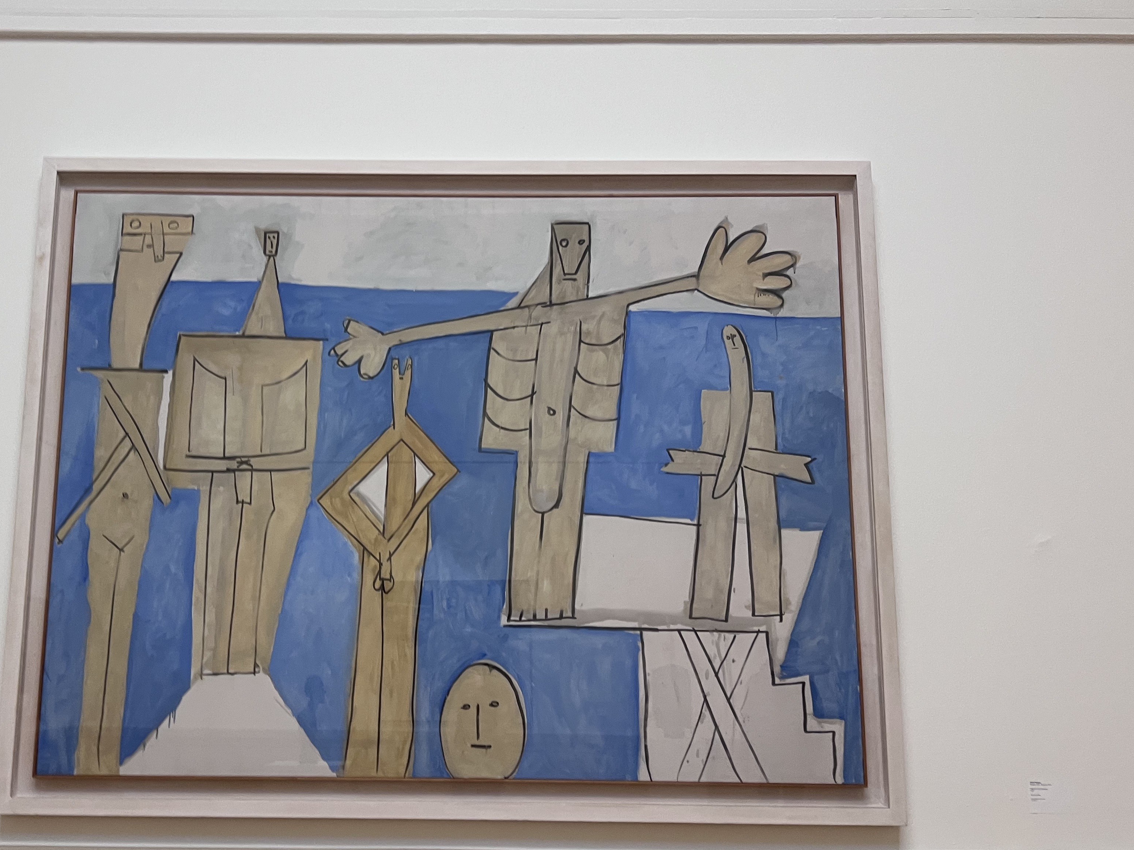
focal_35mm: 34
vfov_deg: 41.7
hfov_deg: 53.4
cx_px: 434
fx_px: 1114
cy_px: 476
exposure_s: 1/50
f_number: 1.5
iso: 125
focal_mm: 5.7
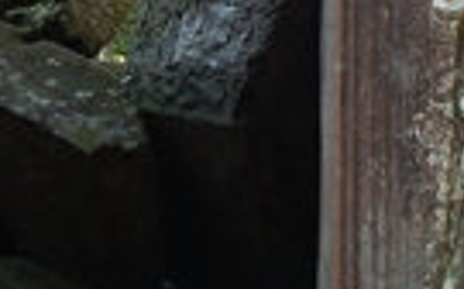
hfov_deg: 4.2
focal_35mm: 499
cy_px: 103
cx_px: 560
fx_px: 6302
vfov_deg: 2.6
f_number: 5.3
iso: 200
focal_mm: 80
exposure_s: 1/100
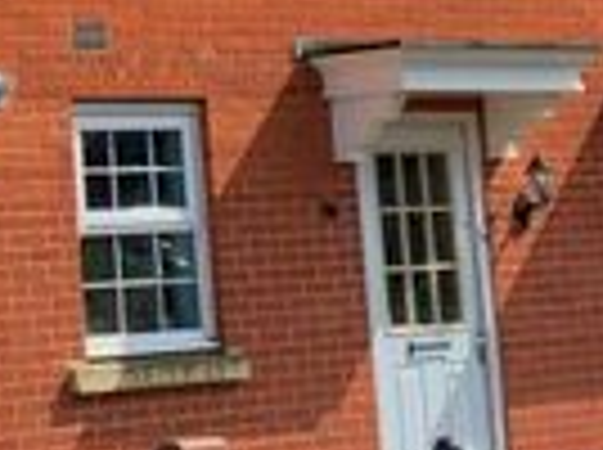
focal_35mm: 136
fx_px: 2365
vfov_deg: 10.6
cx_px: -76
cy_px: -137
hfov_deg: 14.2
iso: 25
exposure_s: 1/1610
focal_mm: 4.25
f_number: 1.8
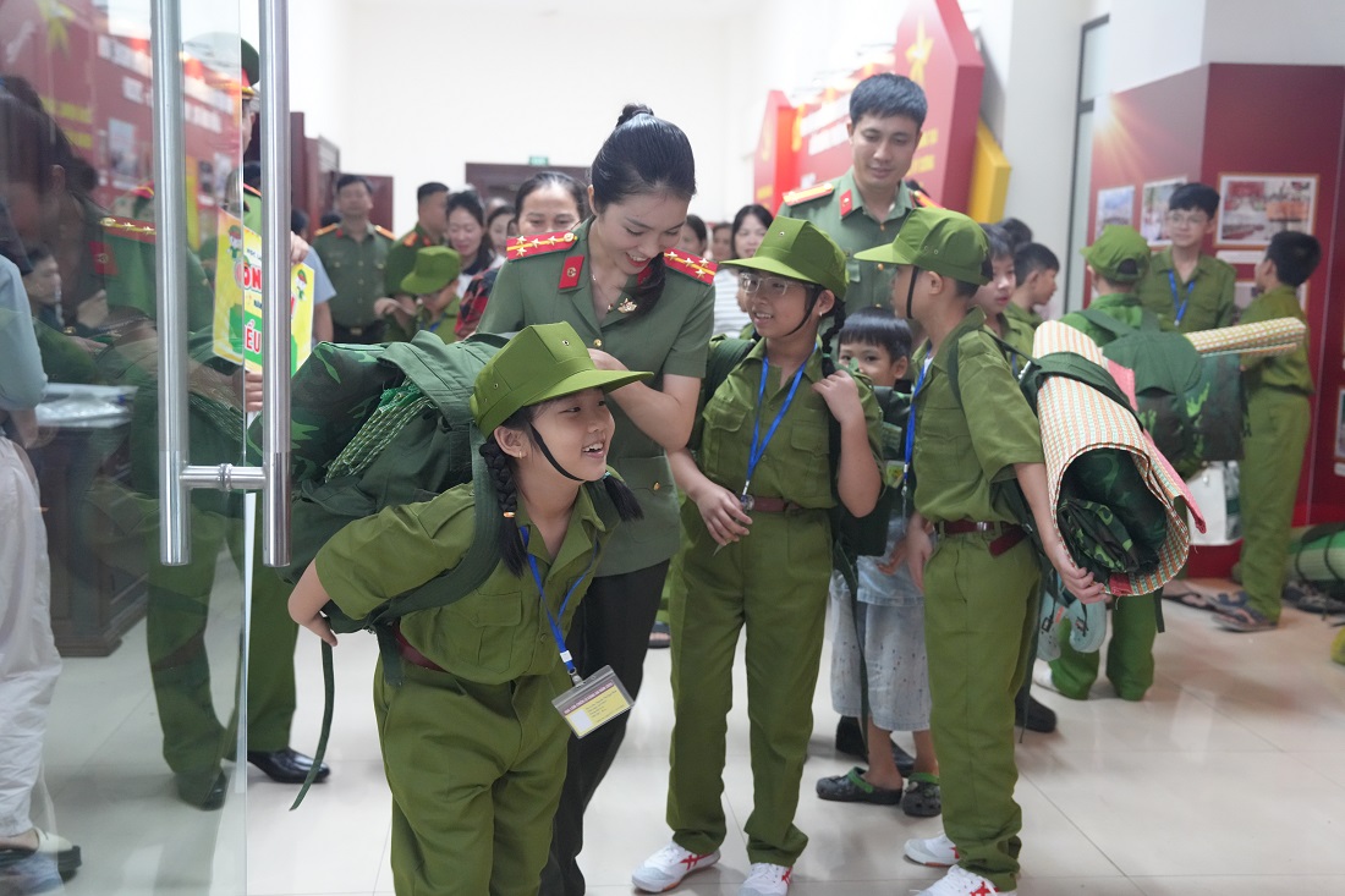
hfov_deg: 50.7
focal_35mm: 38
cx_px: 672
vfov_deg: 35.0
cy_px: 448
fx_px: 1419
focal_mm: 38
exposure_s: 1/160
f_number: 4
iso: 5000
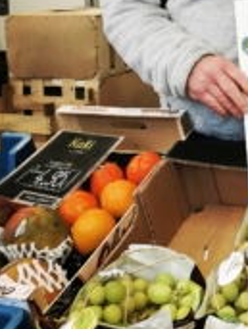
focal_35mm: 84
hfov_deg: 16.1
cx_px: 371
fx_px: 799
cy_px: 7
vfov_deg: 22.4
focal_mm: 5.58
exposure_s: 1/122
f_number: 1.8
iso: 50
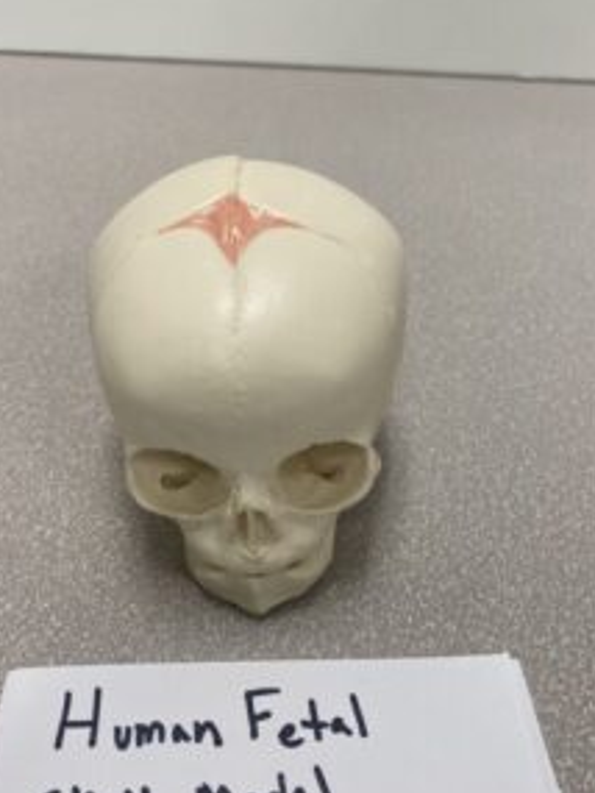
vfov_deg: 53.7
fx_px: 779
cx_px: 281
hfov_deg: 41.8
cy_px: 455
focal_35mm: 34
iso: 125
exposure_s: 1/120
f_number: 1.8
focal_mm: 4.25
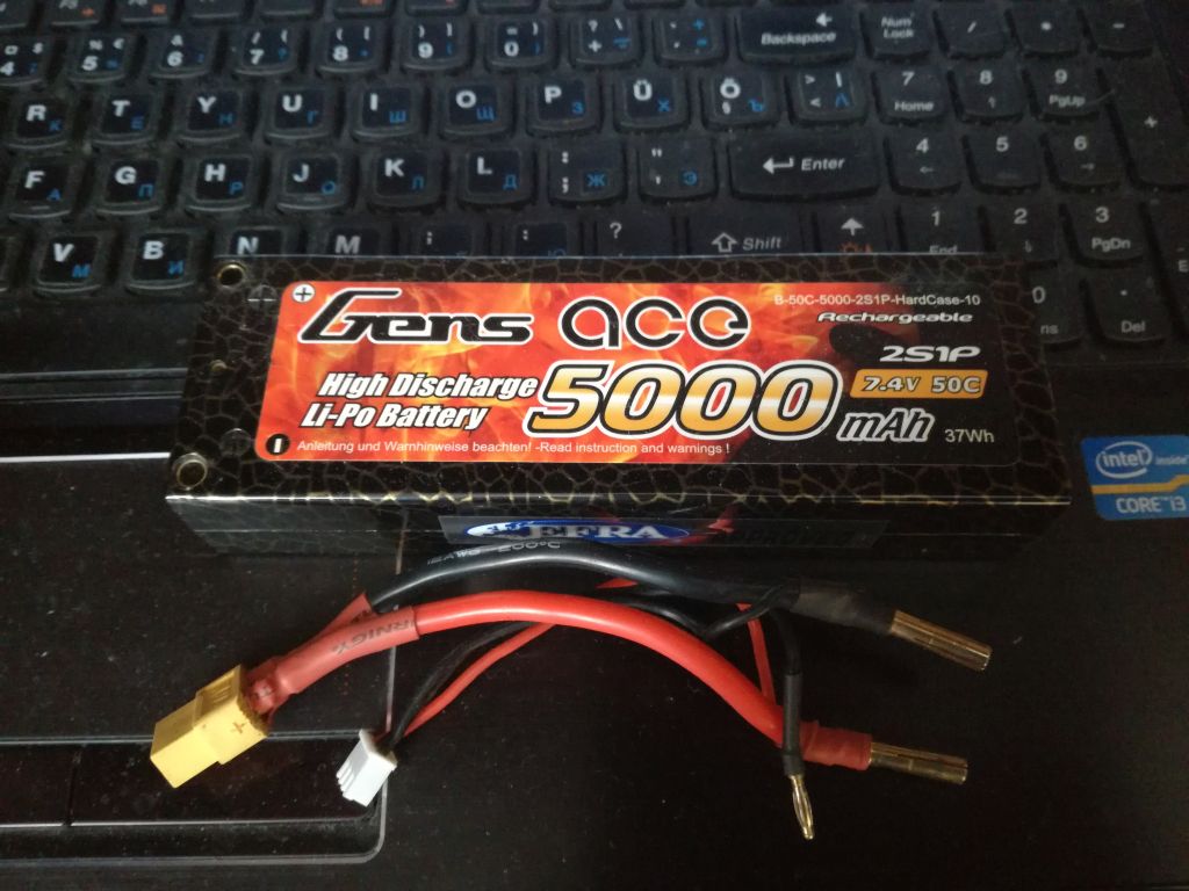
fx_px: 927
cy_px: 446
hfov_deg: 65.3
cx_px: 594
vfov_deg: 51.4
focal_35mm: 27
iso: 640
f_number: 2
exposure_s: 1/17.1
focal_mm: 3.79
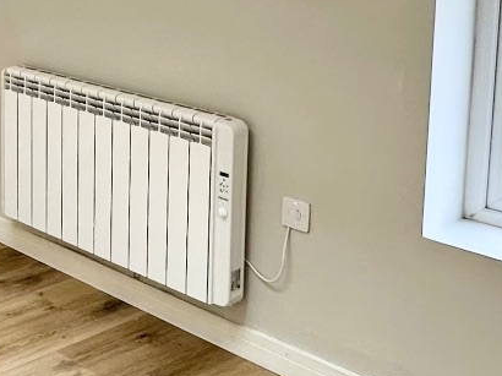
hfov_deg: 25.4
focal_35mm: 70
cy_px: 7
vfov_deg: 20.4
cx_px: -73
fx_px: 1015
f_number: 2.2
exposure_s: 1/100
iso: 64
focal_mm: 2.22
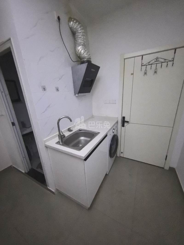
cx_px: 92
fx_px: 92
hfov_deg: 89.9
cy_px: 122
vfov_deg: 106.2
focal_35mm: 13
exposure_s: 1/33.3
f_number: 2.2
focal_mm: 1.95
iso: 2500
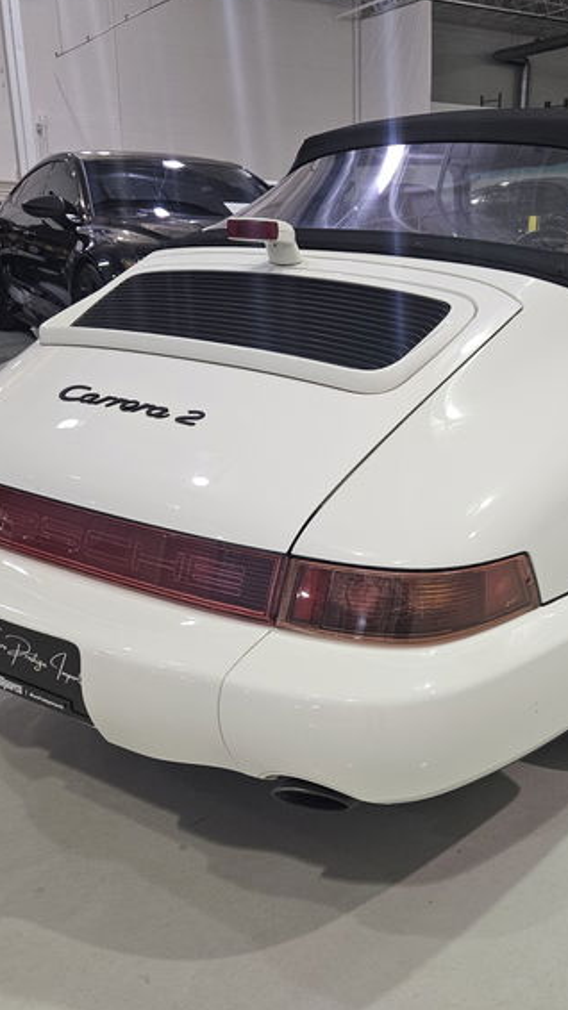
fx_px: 911
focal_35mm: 34
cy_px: 501
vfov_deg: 58.0
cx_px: 423
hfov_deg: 33.9
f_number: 1.8
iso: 250
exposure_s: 1/120
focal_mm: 5.4
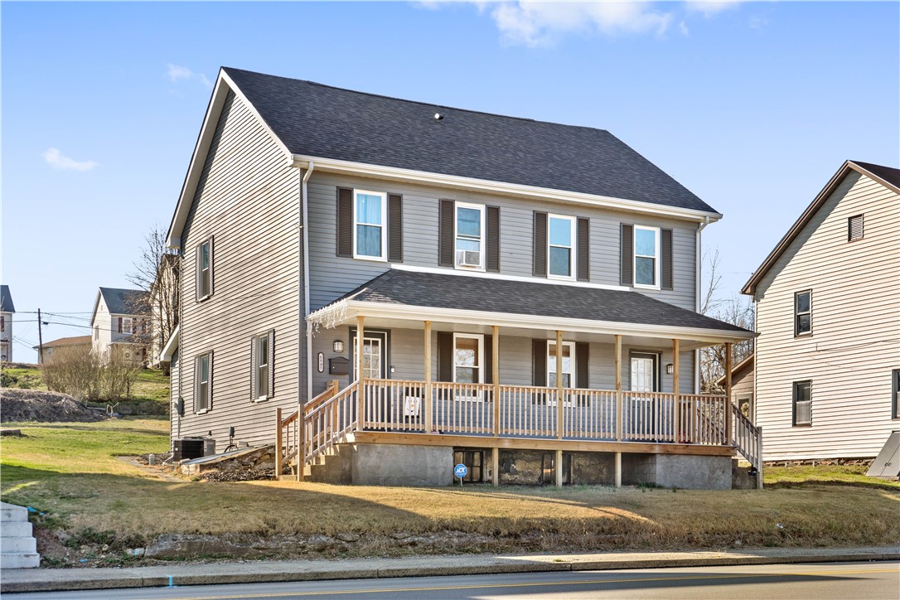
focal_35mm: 48
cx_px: 450
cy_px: 300
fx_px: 1200
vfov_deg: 28.1
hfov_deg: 41.1
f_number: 8
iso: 125
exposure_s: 1/200
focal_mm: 48
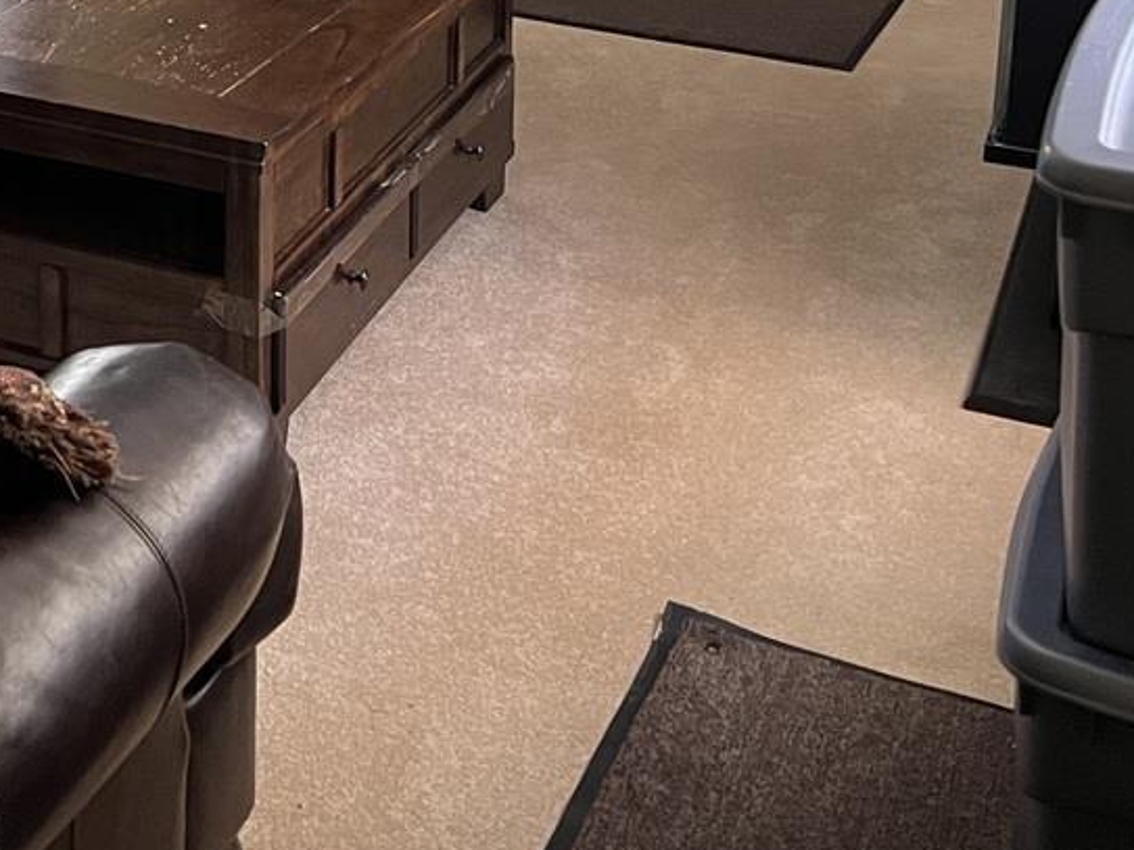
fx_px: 2260
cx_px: 21
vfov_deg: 19.7
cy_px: -230
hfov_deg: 26.8
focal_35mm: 69
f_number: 1.5
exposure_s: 1/53
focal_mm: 5.7
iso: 500
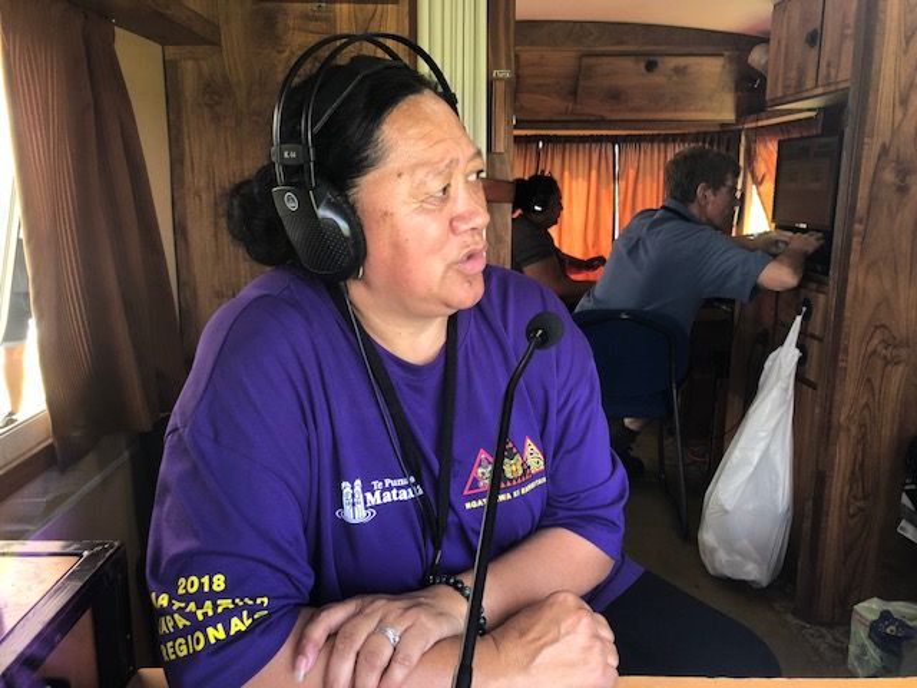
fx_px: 742
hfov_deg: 63.4
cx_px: 458
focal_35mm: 28
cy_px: 344
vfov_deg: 49.7
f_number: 1.8
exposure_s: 1/50
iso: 32
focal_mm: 3.99
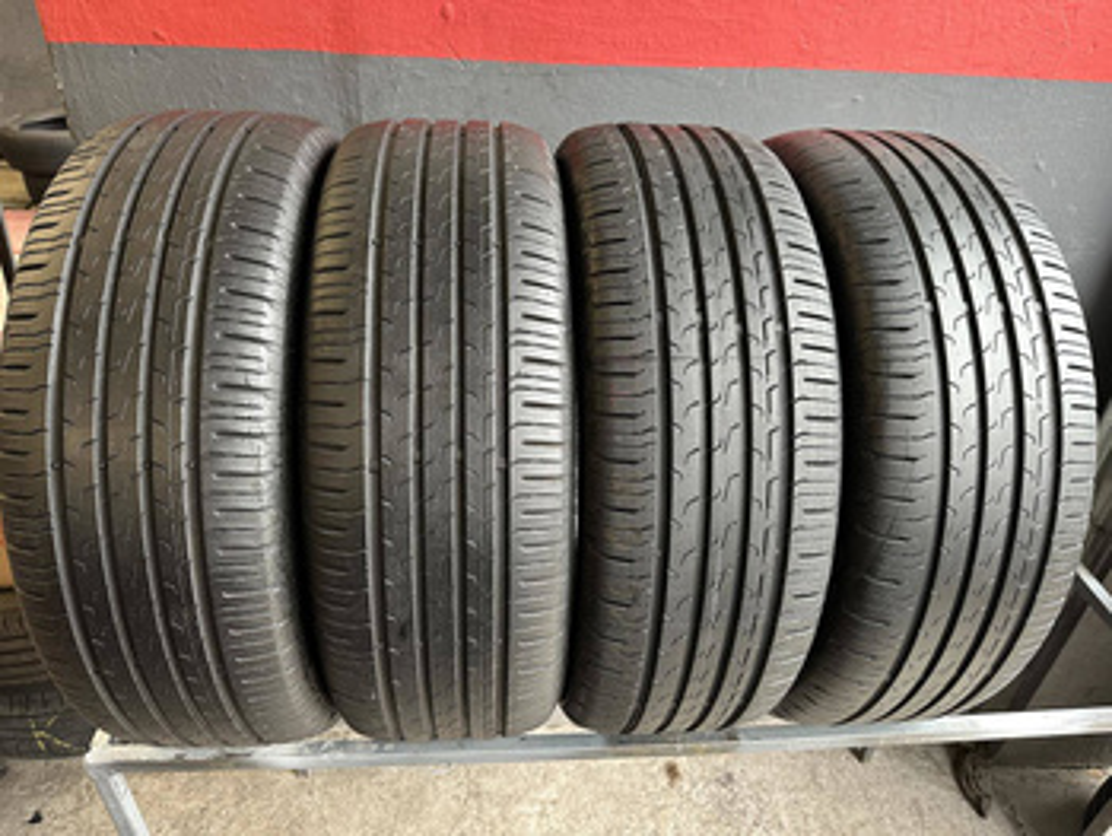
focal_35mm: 24
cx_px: 556
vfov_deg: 56.9
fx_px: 772
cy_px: 418
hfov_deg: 71.6
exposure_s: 1/69
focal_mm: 6.86
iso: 250
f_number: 1.78
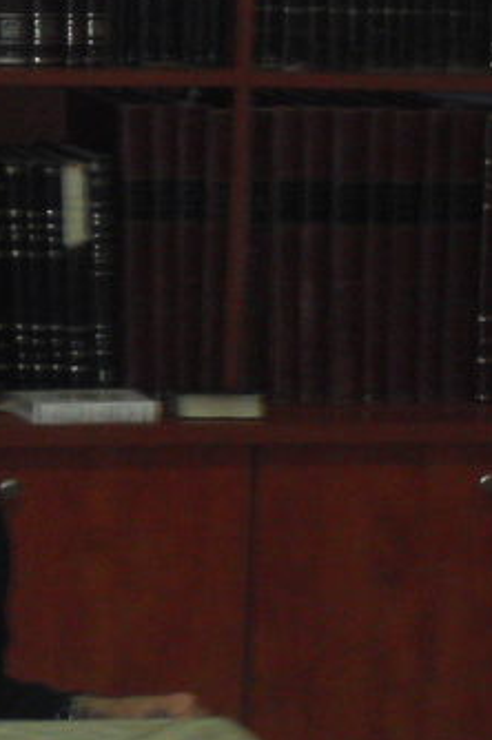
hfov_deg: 6.2
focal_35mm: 222
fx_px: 4560
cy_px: 598
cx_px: 308
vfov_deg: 9.3
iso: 400
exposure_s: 1/60
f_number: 5.1
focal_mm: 15.7
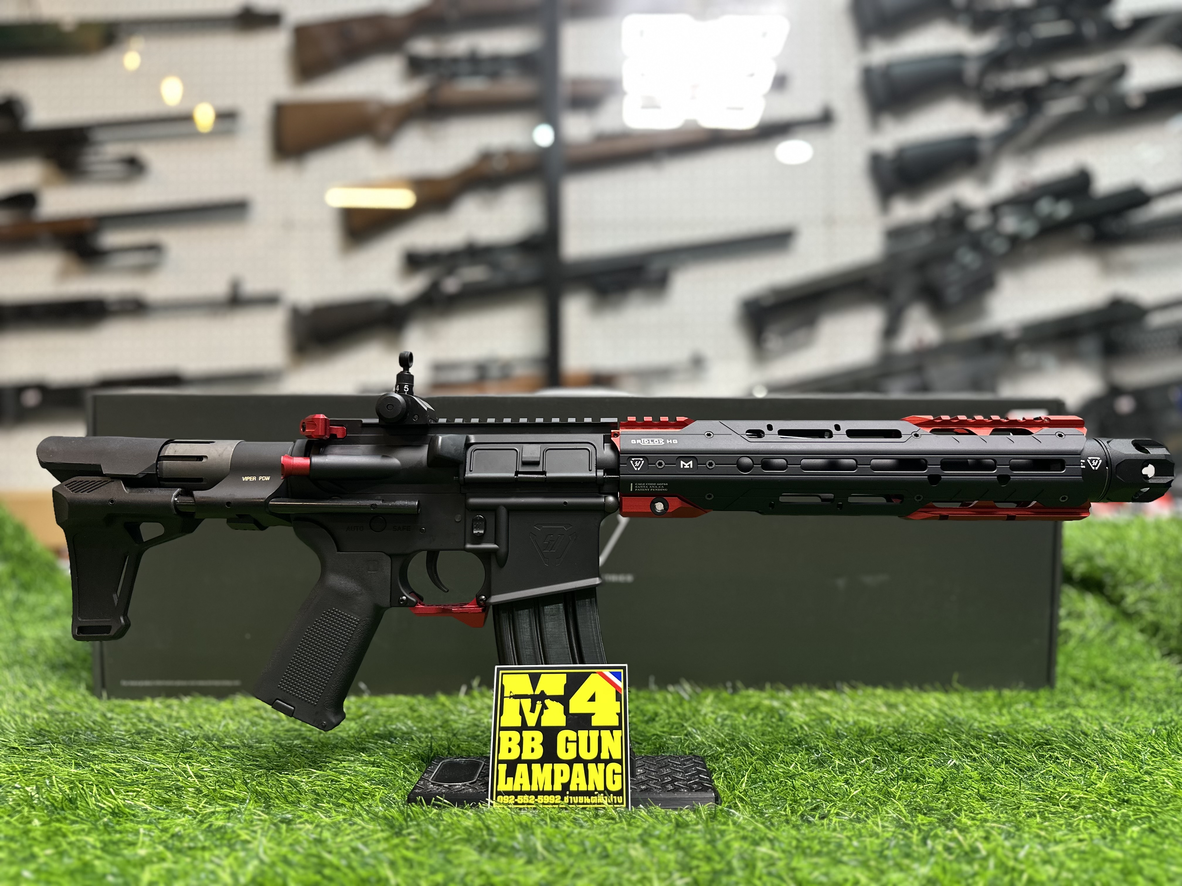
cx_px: 591
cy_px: 443
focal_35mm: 24
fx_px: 820
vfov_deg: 56.8
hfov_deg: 71.6
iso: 160
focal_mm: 6.86
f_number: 1.78
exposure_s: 1/50
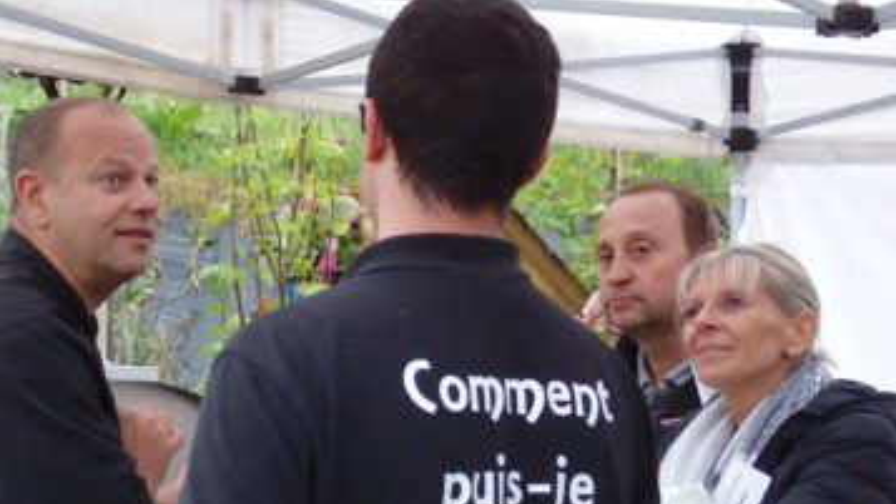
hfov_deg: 26.8
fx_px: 1877
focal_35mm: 79
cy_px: 357
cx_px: 448
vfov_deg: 15.3
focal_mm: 9.8
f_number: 4.1
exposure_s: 1/30
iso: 1000
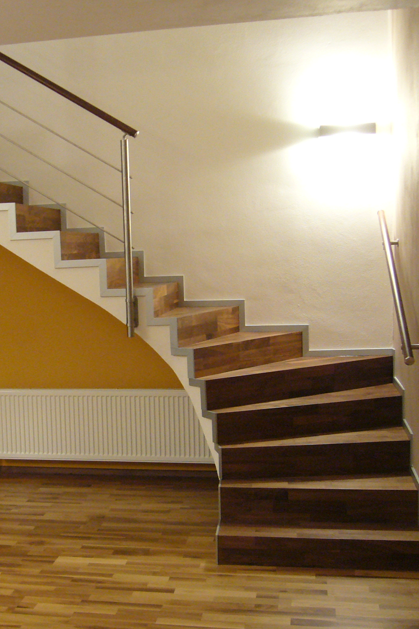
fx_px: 855
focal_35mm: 49
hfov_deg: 26.9
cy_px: 312
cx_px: 76
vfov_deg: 40.3
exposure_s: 1/8
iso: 200
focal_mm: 5.8
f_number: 2.8
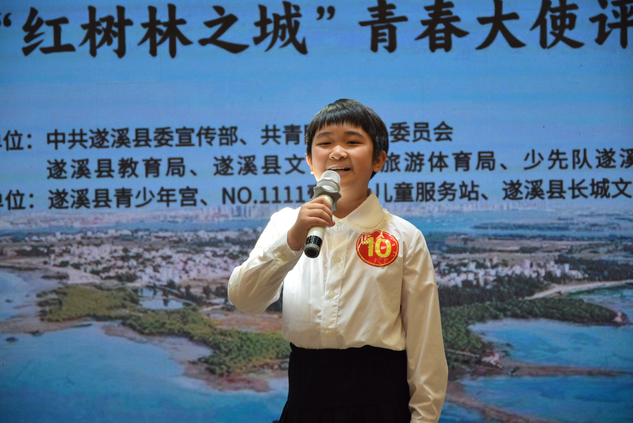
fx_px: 2639
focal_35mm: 150
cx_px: 316
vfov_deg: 9.2
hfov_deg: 13.7
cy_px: 212
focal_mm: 100
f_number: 6.3
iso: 400
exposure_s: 1/160
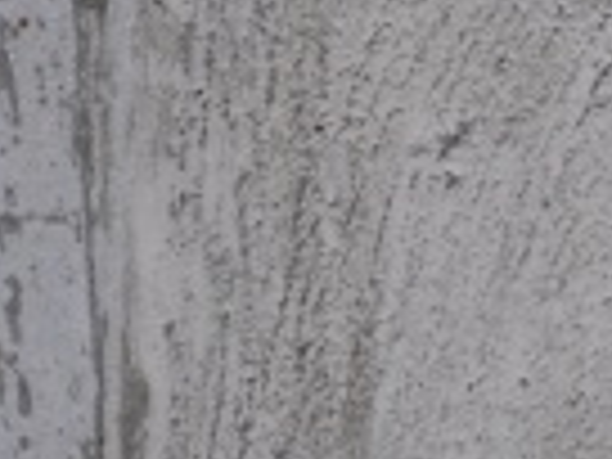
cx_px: 1030
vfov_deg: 1.1
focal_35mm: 1334
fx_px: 23589
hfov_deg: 1.5
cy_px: -956
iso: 200
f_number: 5.6
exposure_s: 1/125
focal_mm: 105
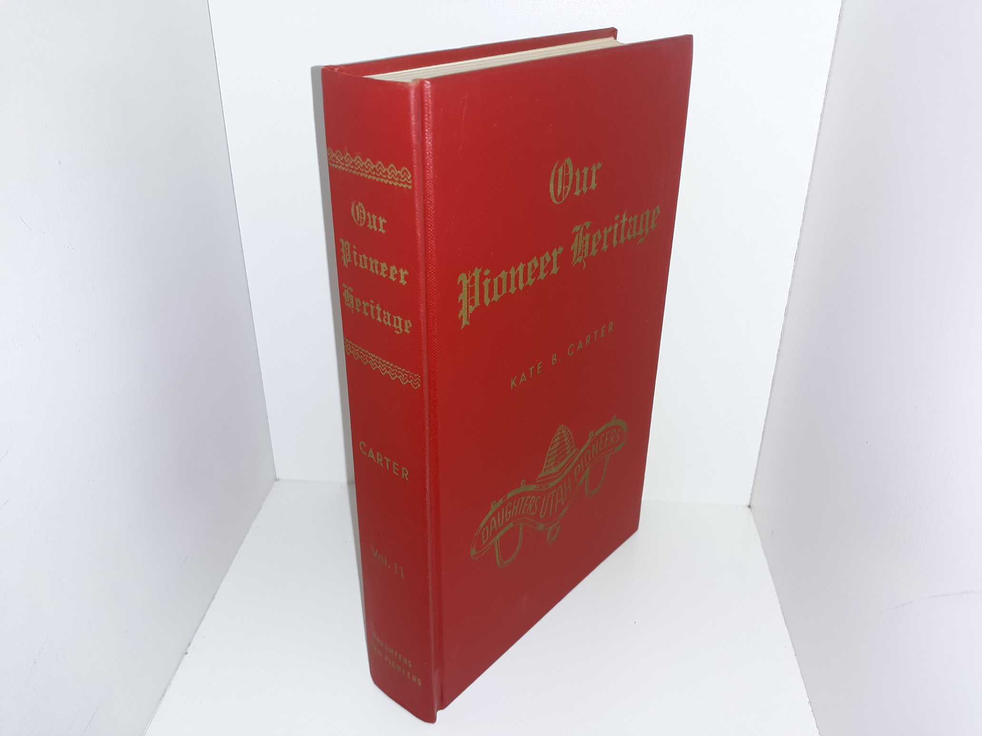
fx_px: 794
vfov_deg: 49.7
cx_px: 491
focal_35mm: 28
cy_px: 368
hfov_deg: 63.4
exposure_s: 1/100
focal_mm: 3.7
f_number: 1.7
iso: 50
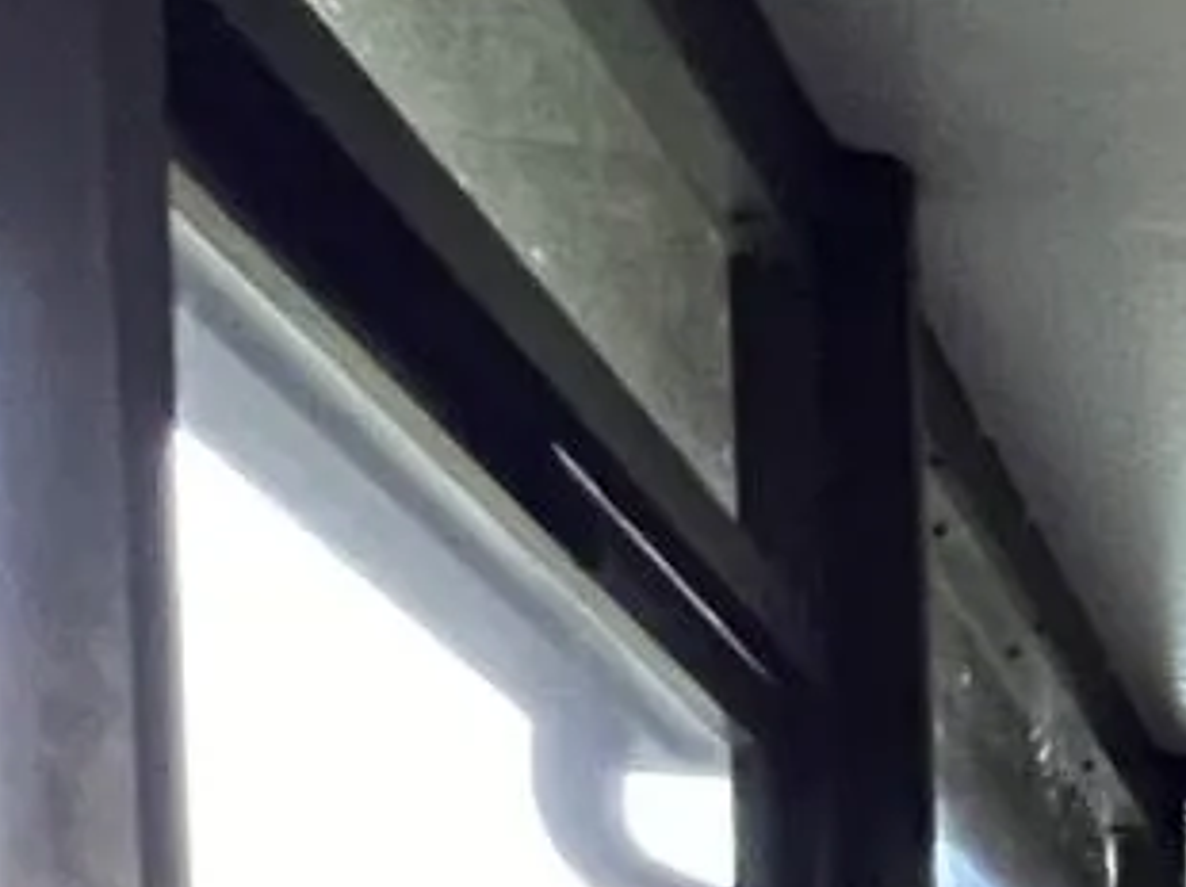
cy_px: 1847
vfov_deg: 14.0
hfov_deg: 14.0
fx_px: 2944
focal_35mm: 86
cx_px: 2969
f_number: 1.8
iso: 500
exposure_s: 1/60
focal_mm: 1.57
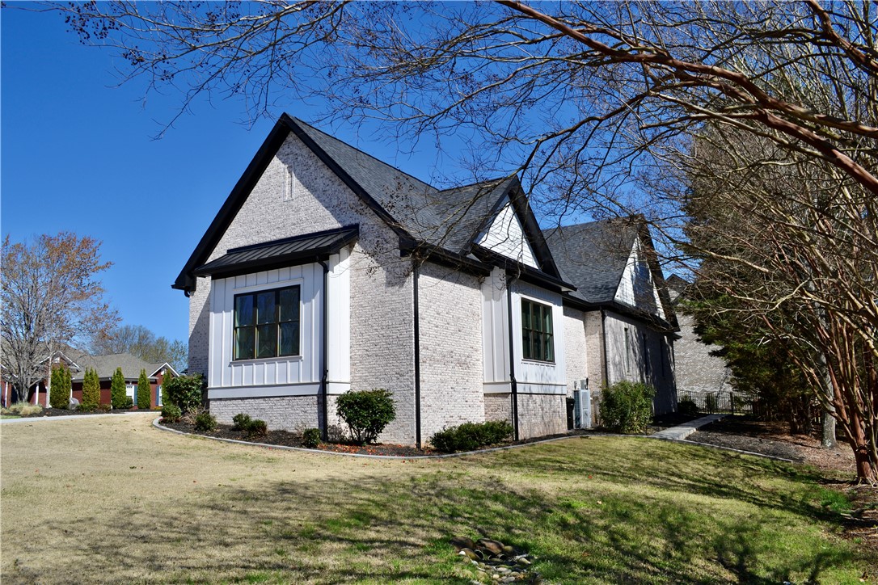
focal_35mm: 27
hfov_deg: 67.4
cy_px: 292
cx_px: 439
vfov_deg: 47.9
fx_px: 658
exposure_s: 1/320
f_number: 9
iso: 100
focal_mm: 18
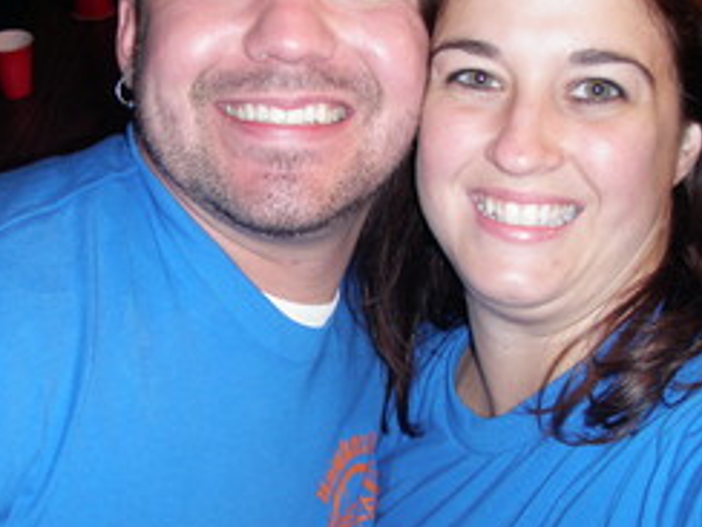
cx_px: 321
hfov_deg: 31.7
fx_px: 1237
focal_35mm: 61
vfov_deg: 24.0
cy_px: 295
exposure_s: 1/30
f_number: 3.5
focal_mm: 6.7
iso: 100
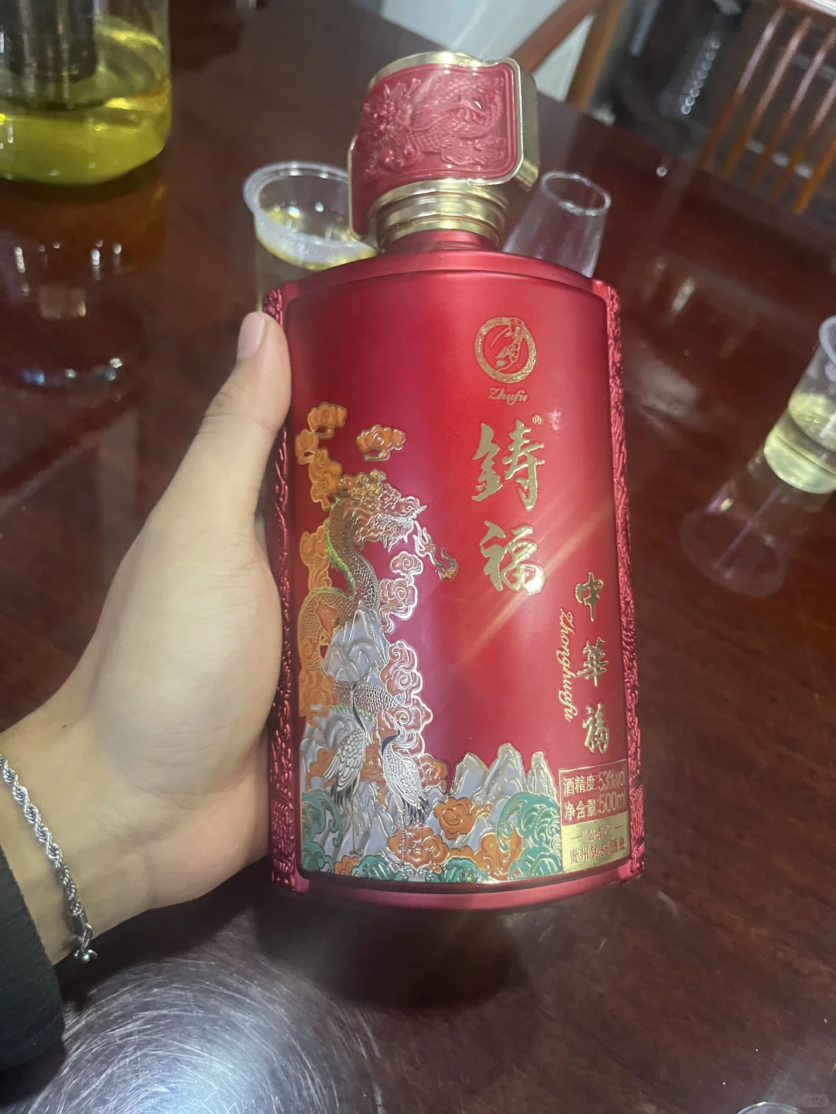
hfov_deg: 53.1
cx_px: 418
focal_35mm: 26
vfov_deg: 67.3
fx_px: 837
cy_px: 557
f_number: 1.6
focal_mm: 5.1
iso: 500
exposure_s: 1/50
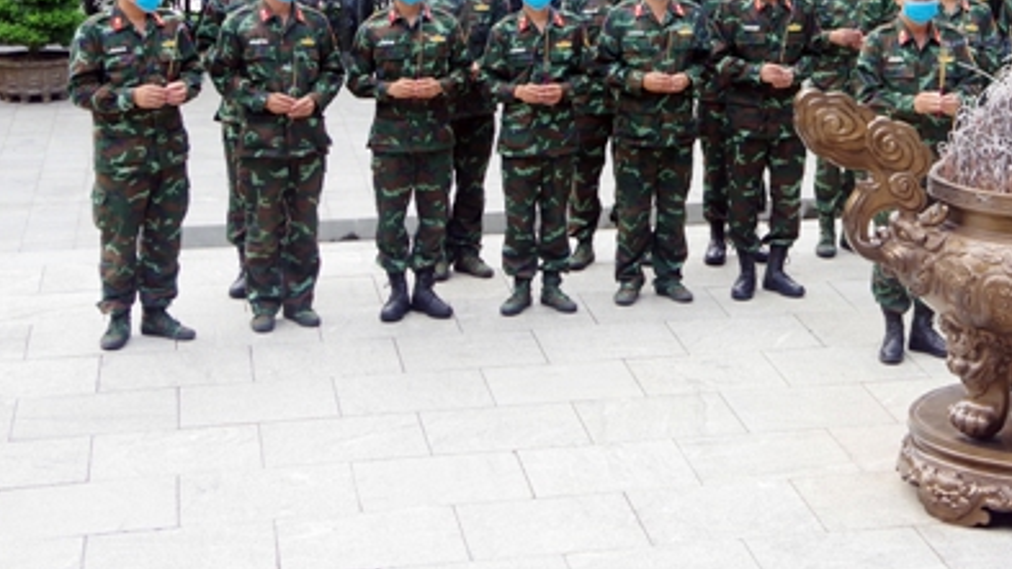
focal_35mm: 92
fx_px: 2469
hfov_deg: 22.6
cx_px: 896
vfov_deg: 13.0
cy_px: -26
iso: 400
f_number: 7.1
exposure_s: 1/160
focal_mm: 31
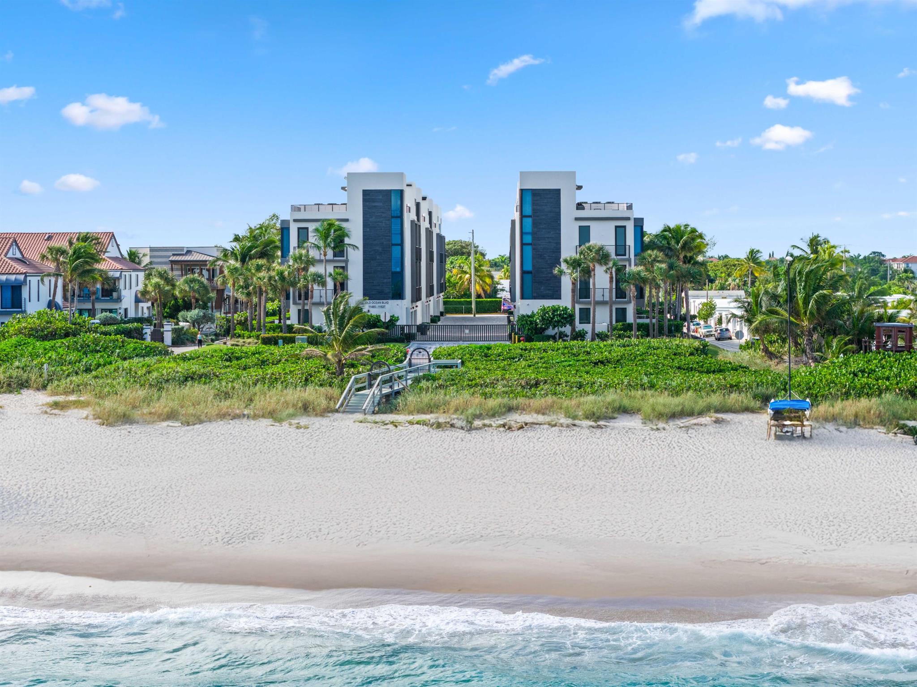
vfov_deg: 21.0
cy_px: 344
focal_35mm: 70
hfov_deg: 27.8
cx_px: 458
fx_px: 1854
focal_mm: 19.35
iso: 100
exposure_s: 1/320
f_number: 2.8
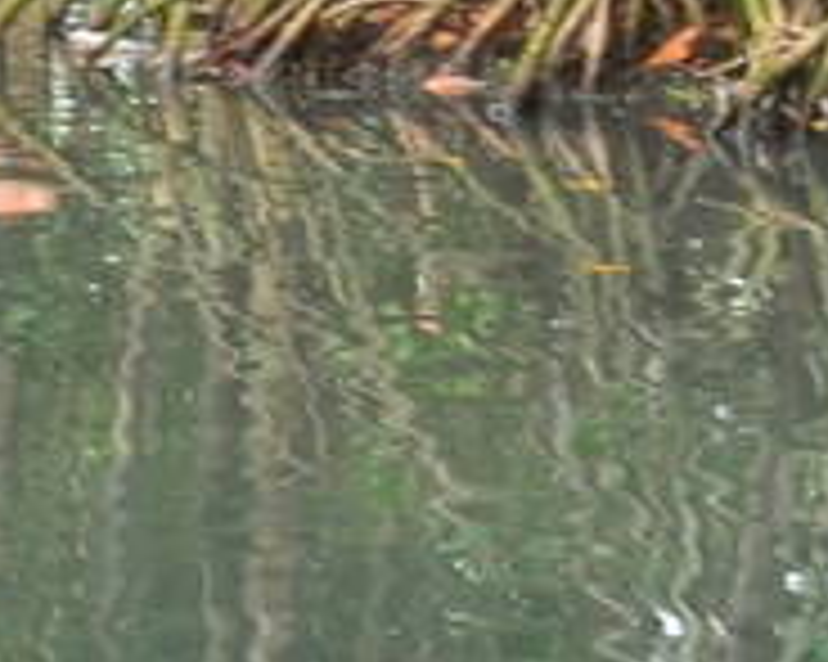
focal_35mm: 392
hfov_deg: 4.9
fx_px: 9601
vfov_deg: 3.9
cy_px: -221
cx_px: 1170
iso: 400
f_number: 9
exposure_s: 1/25
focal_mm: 32
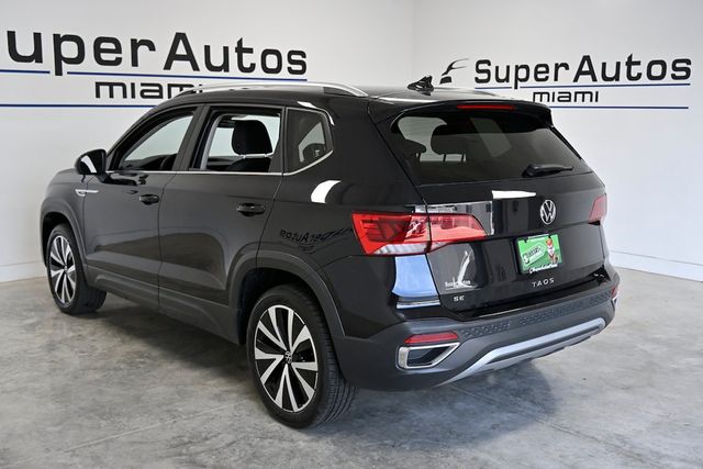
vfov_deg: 35.1
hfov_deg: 50.7
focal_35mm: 38
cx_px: 352
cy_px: 234
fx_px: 742
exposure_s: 1/1000
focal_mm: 38
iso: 2000
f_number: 5
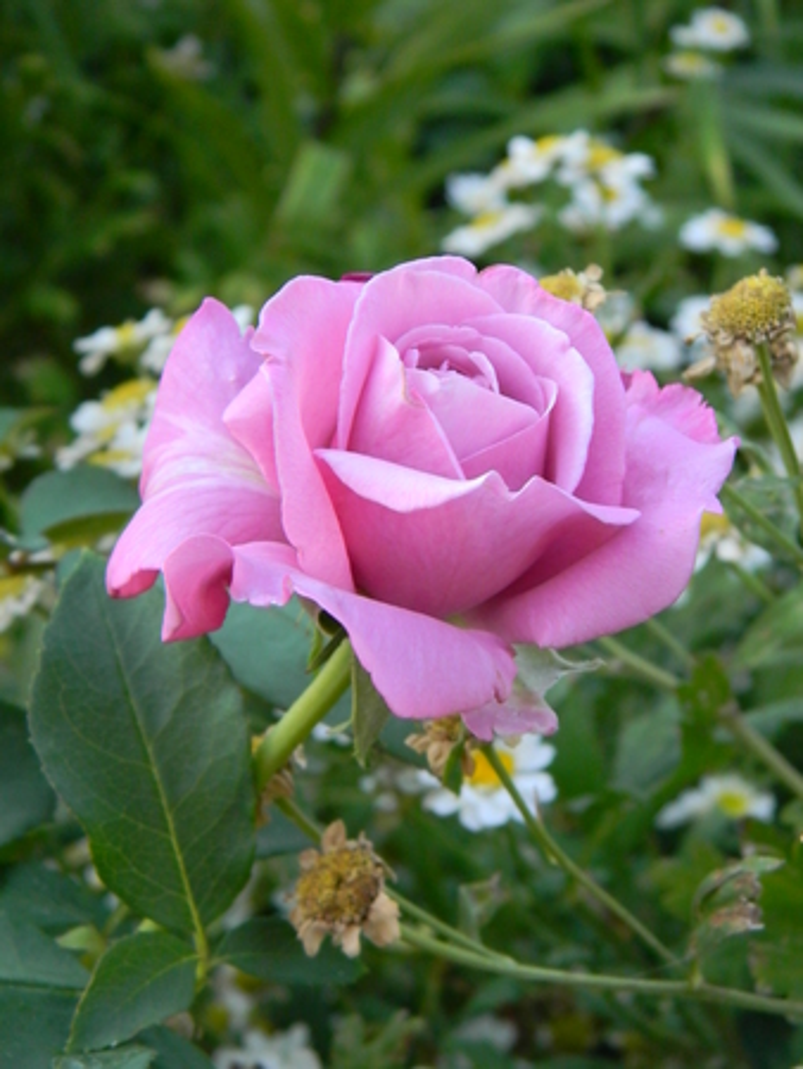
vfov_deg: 23.5
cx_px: 402
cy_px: 534
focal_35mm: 83
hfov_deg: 17.8
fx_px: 2565
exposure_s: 1/59.6
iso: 81
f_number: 4.5
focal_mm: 15.1
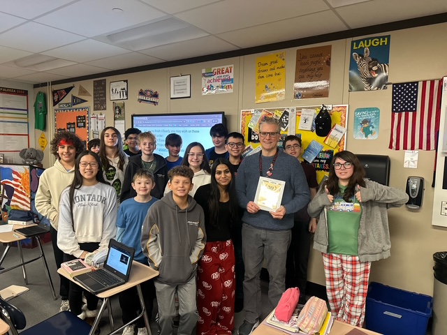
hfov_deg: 71.6
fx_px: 310
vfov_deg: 56.8
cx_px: 224
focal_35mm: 24
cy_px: 168
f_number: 1.78
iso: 640
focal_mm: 6.86
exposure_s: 1/60
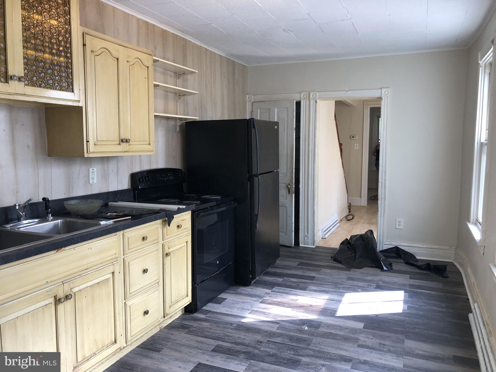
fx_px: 401
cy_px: 186
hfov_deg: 63.4
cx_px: 248
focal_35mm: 28
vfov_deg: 49.7
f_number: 1.8
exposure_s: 1/40
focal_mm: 4
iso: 25
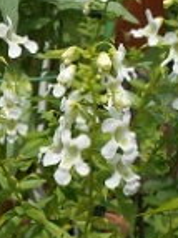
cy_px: 210
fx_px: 625
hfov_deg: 15.5
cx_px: -44
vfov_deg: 21.1
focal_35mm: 91
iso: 80
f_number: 3.4
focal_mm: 4.7
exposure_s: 1/800
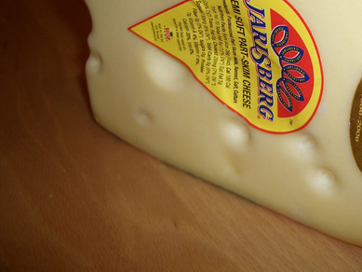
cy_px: 67
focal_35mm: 54
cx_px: 275
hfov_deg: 34.7
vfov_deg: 26.7
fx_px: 565
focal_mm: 5.8
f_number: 2.6
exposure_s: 1/60
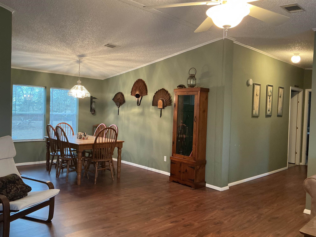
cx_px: 158
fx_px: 265
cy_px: 118
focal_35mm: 29
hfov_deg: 61.7
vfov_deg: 48.2
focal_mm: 3
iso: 160
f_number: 1.8
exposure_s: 1/60
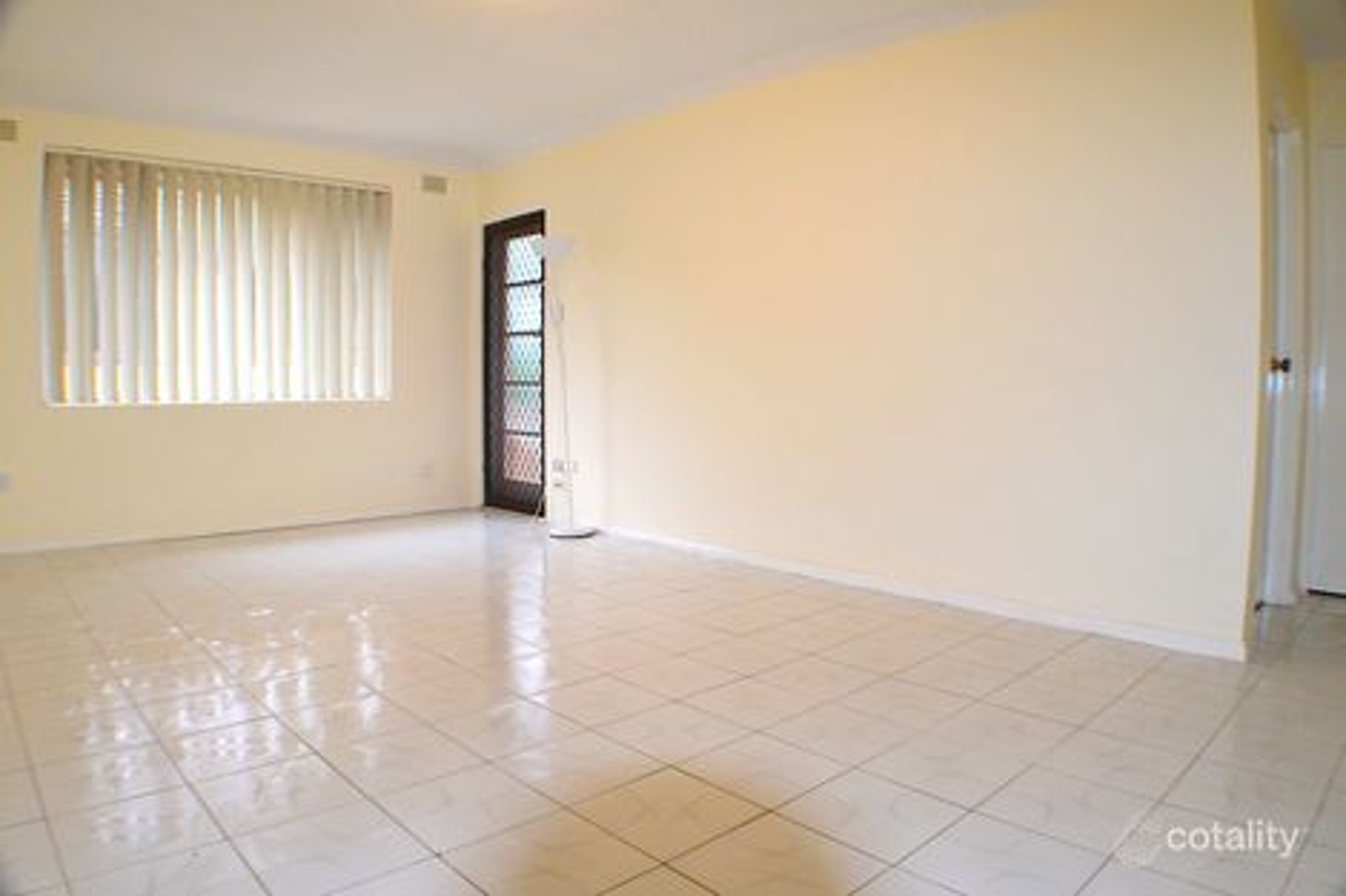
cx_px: 673
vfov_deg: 43.6
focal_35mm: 30
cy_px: 448
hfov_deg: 61.9
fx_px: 1121
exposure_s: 1/200
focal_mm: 20
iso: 2500
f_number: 8
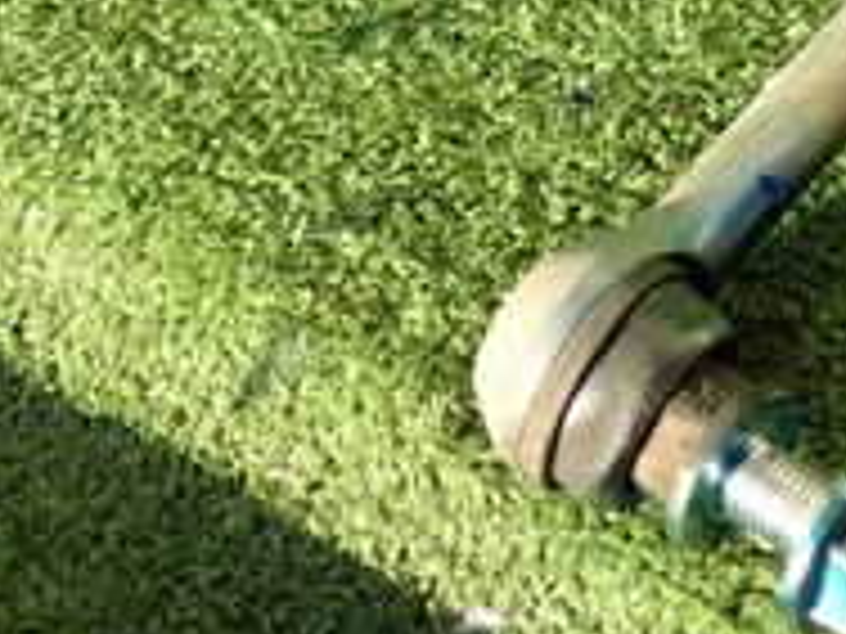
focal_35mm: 115
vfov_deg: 12.5
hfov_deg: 17.0
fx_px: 2811
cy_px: -180
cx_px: 648
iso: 100
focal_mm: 6.37
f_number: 2.5
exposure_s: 1/200
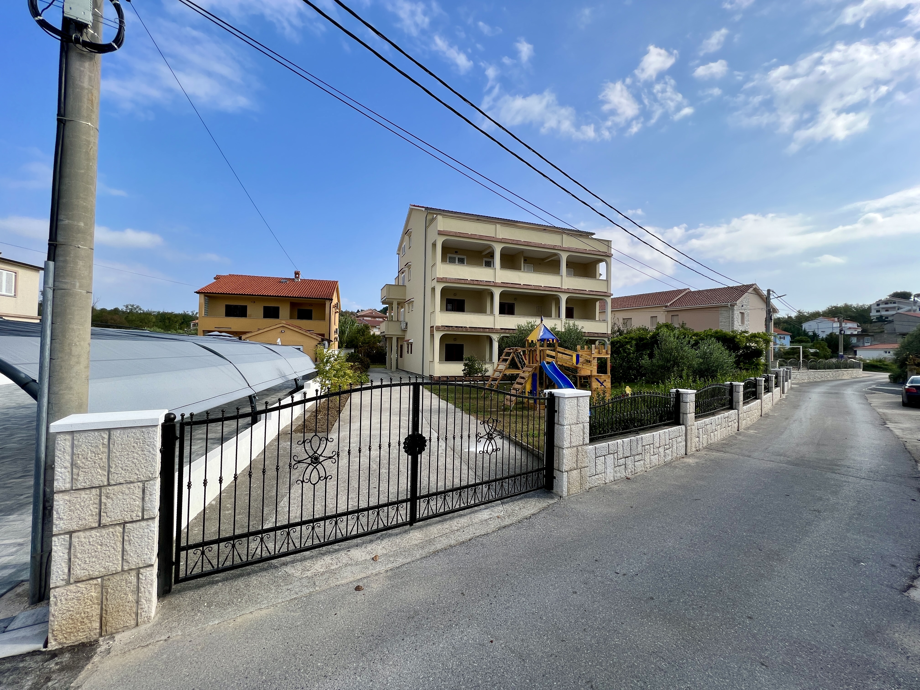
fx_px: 346
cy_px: 345
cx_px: 460
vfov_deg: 89.9
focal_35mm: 13
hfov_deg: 106.2
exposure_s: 1/1233
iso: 32
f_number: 1.8
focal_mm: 1.57
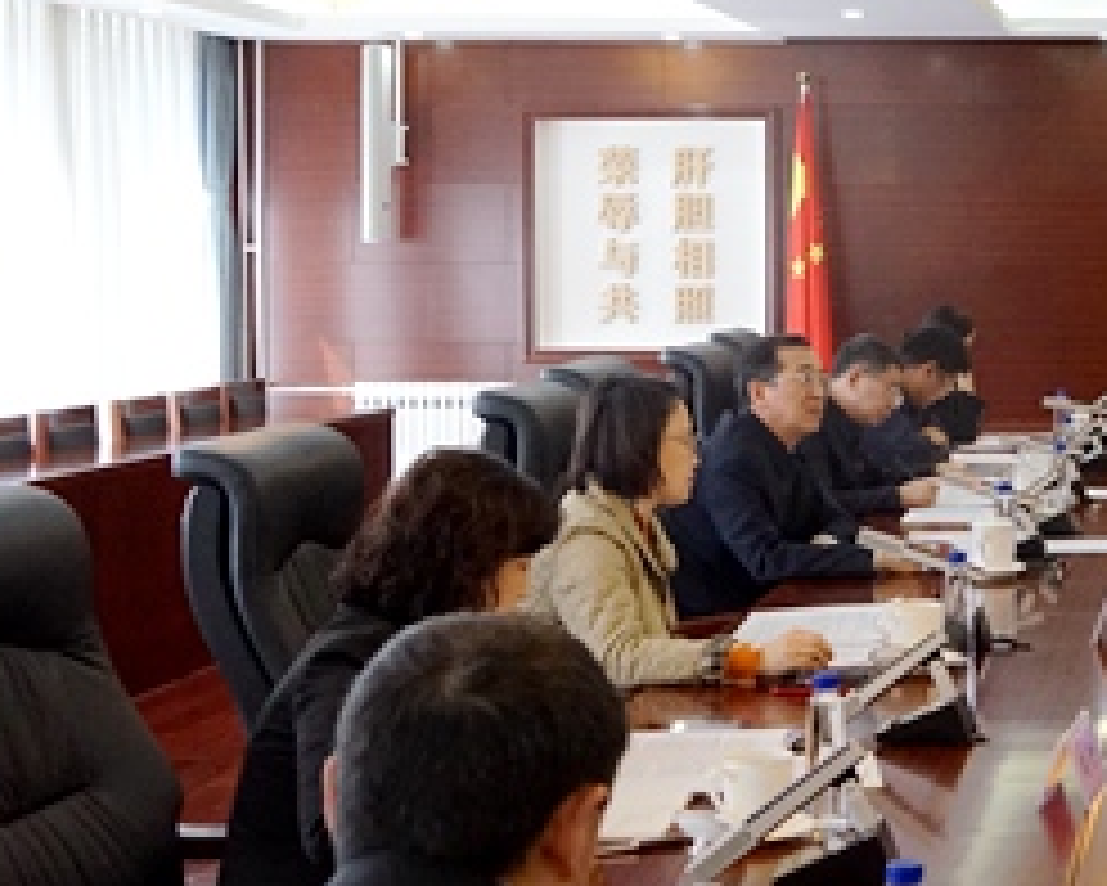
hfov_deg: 24.5
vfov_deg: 21.5
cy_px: 283
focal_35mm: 71
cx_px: 1282
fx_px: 2327
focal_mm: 31
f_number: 5.6
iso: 4000
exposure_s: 1/250
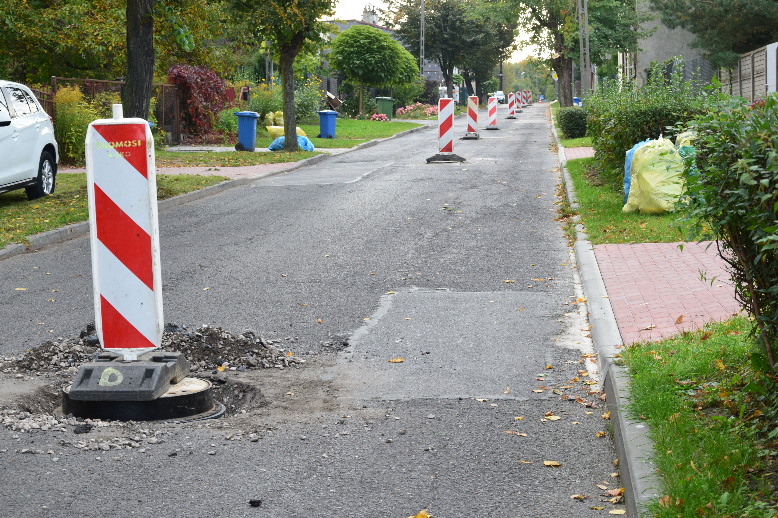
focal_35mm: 75
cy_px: 259
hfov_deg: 27.0
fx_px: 1621
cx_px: 389
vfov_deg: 18.2
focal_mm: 50
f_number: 10
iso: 400
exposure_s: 1/80
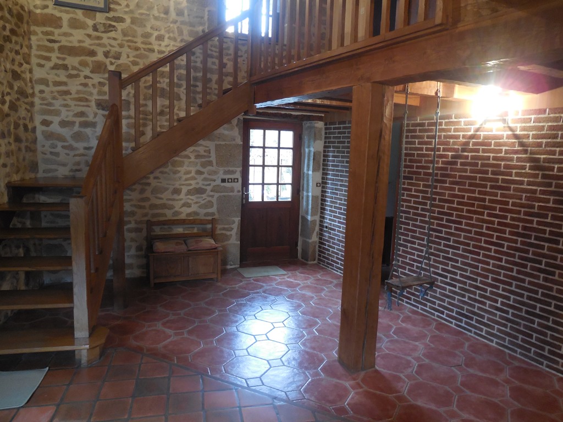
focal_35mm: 25
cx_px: 282
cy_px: 211
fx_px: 407
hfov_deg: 69.4
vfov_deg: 54.9
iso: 400
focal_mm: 4.5
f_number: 3.1
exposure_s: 1/15
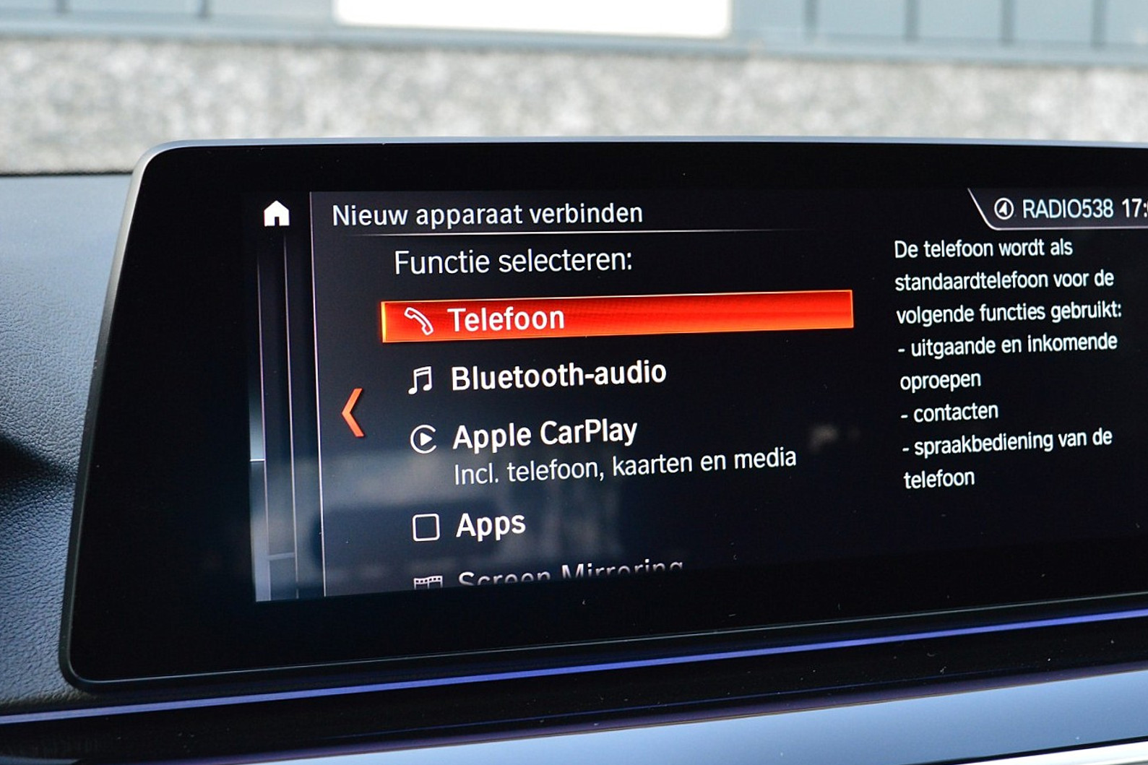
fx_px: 1849
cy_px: 335
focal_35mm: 58
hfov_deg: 34.4
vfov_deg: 23.4
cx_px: 688
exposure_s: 1/60
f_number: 7.1
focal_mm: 32
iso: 800
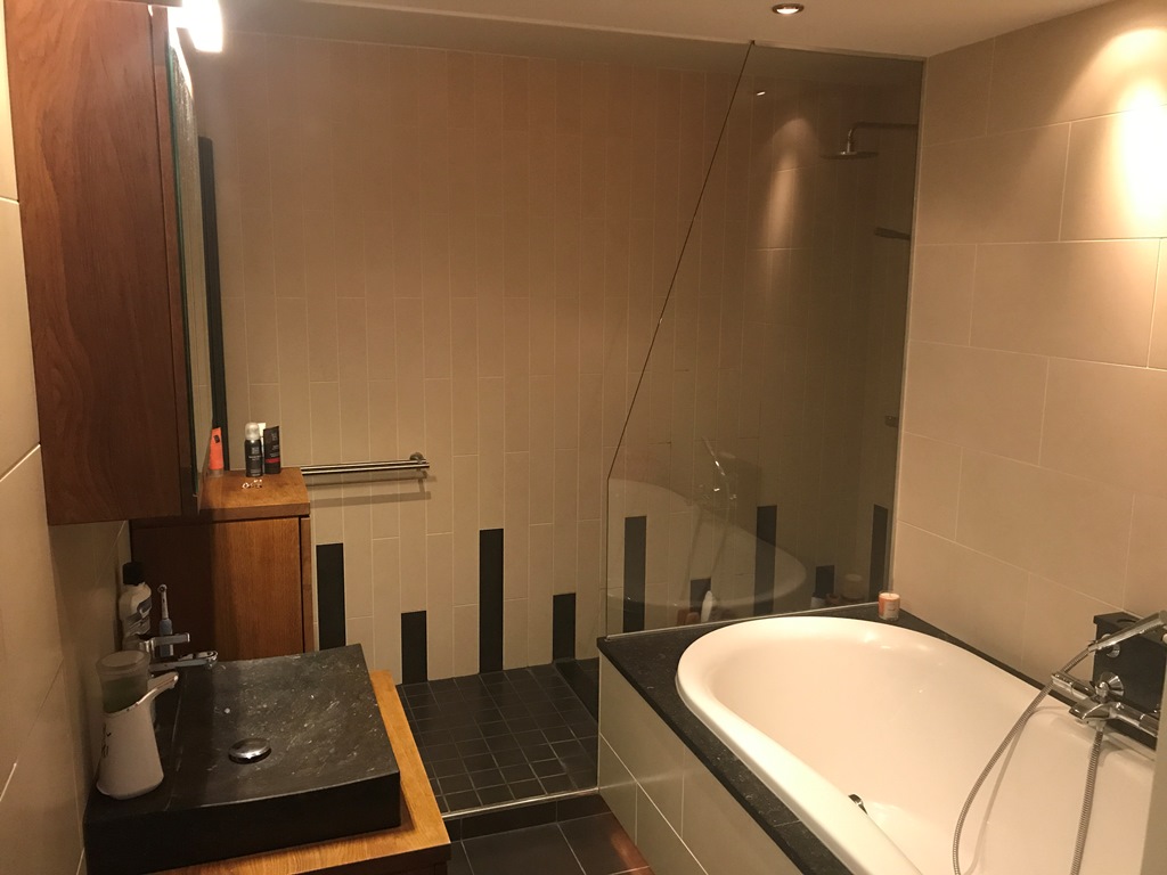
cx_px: 584
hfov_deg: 63.4
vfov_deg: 49.7
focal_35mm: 28
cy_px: 438
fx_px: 944
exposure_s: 1/13
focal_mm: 3.99
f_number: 1.8
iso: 100
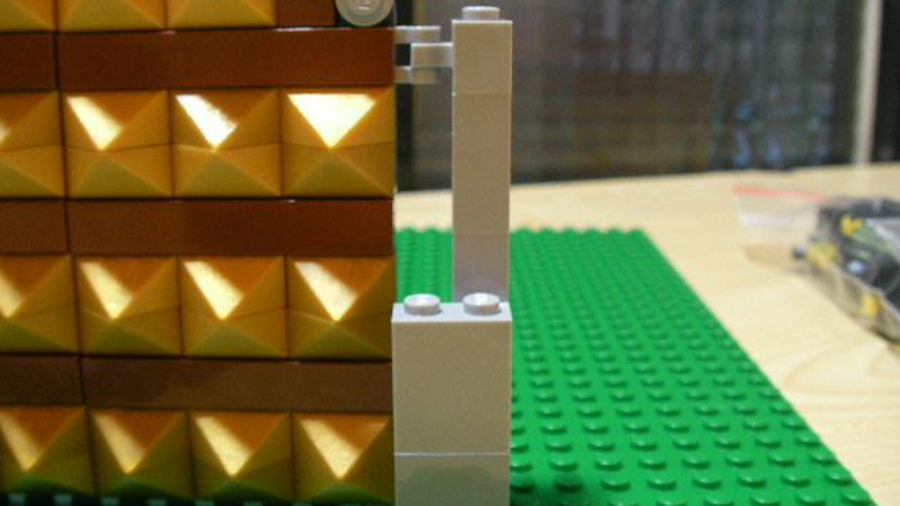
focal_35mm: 42
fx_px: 1002
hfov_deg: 48.4
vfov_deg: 28.3
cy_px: 259
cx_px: 445
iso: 200
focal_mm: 6.3
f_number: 3.5
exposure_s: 1/8.7
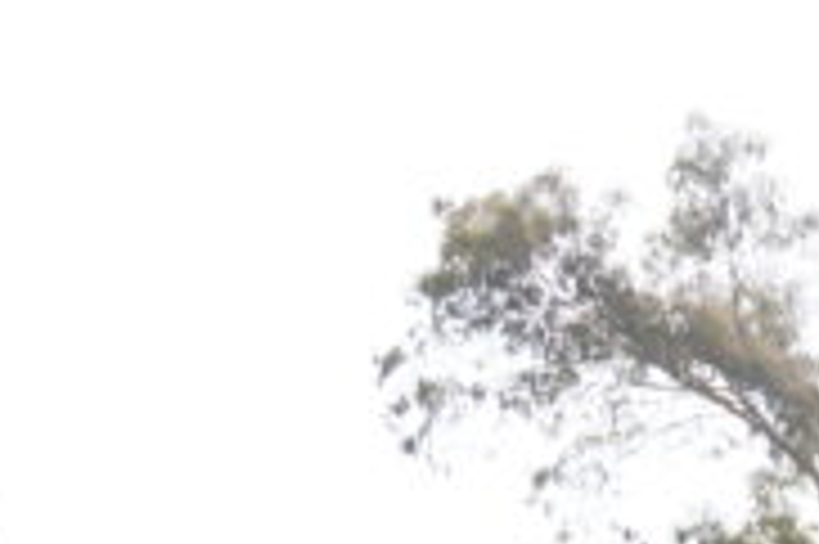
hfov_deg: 10.8
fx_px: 3889
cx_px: 1701
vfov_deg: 7.7
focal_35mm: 171
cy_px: 994
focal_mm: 27
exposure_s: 1/320
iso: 100
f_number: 5
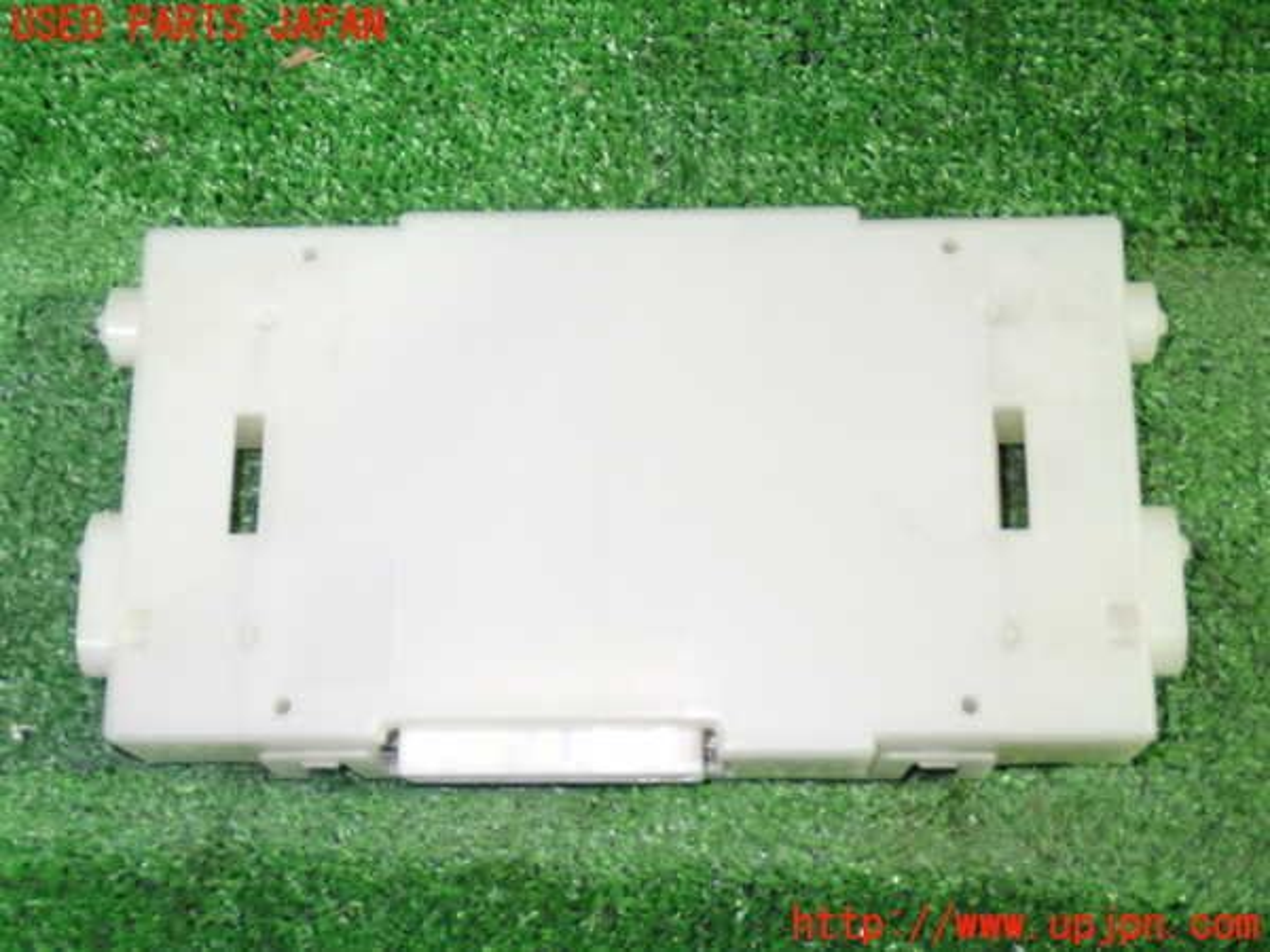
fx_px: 1834
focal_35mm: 50
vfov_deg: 29.1
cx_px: 635
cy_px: 476
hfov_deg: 38.2
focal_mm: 9.01
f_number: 3.2
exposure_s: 1/30
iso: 800
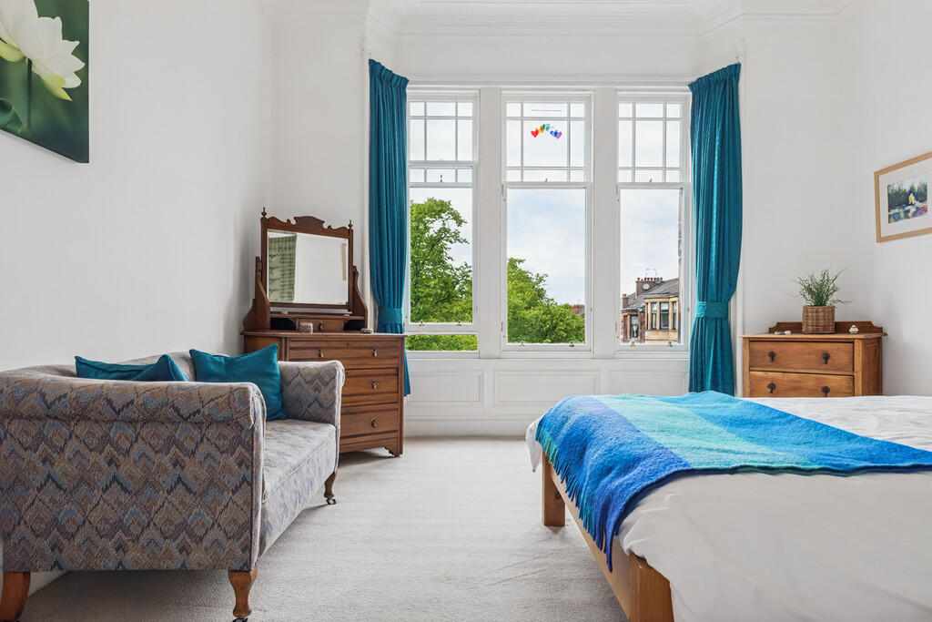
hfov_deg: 73.7
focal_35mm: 24
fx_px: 621
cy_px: 311
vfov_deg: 53.1
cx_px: 466
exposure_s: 1/100
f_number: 8
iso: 500
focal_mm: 24
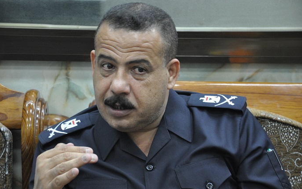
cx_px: 151
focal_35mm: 141
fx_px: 1161
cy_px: 97
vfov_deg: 9.3
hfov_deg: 14.8
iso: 1600
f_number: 5.6
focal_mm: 92
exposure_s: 1/20
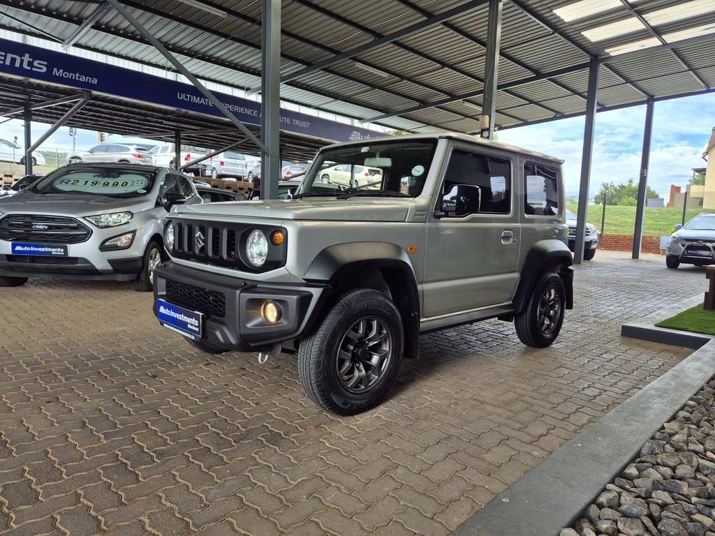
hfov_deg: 73.9
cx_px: 358
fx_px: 475
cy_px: 268
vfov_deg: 58.9
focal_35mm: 23
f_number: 1.8
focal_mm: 5.4
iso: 25
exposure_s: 1/315
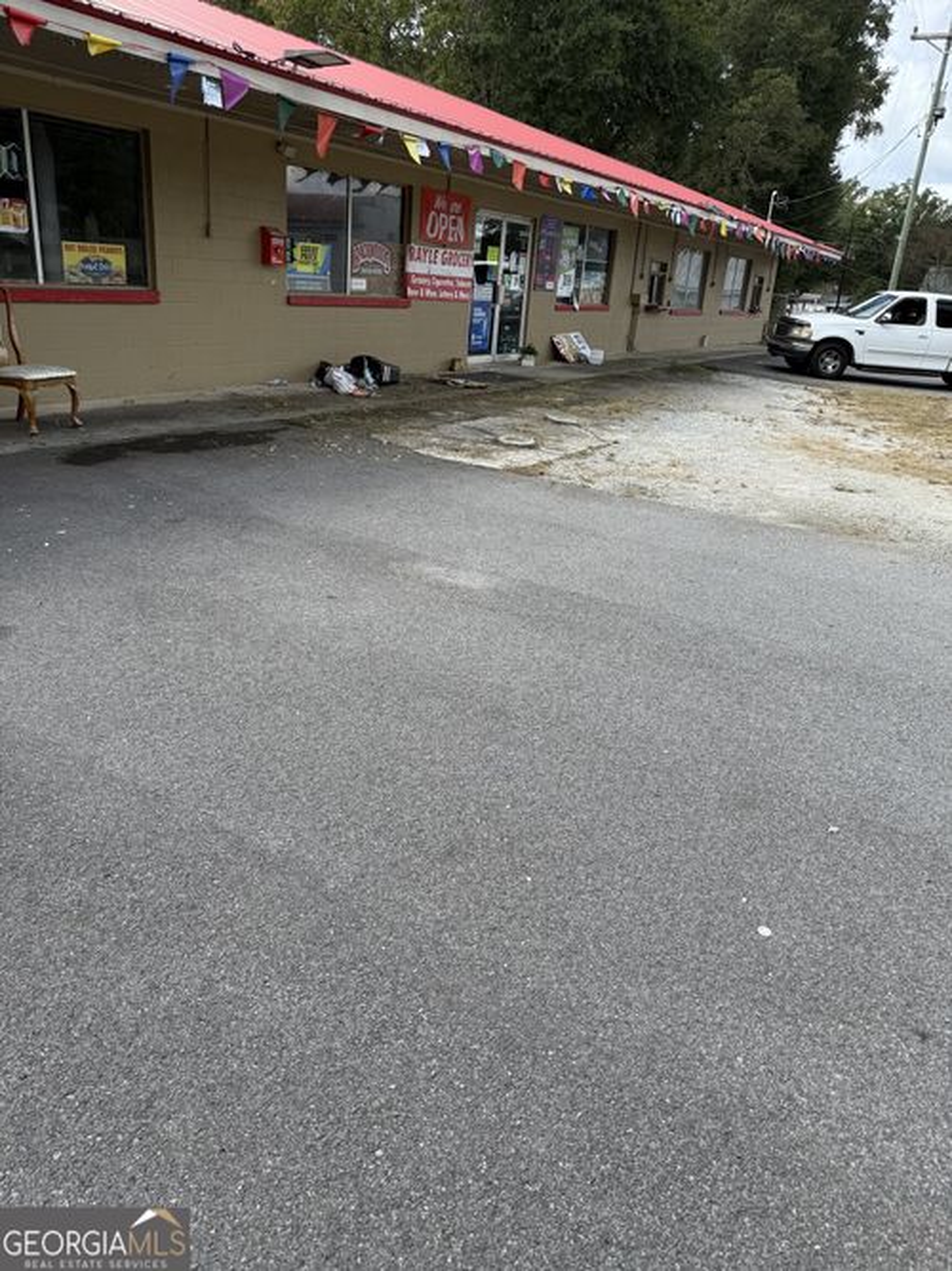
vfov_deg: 71.6
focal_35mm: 24
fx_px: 880
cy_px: 636
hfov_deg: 56.8
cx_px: 476
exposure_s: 1/1361
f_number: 1.78
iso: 80
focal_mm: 6.76
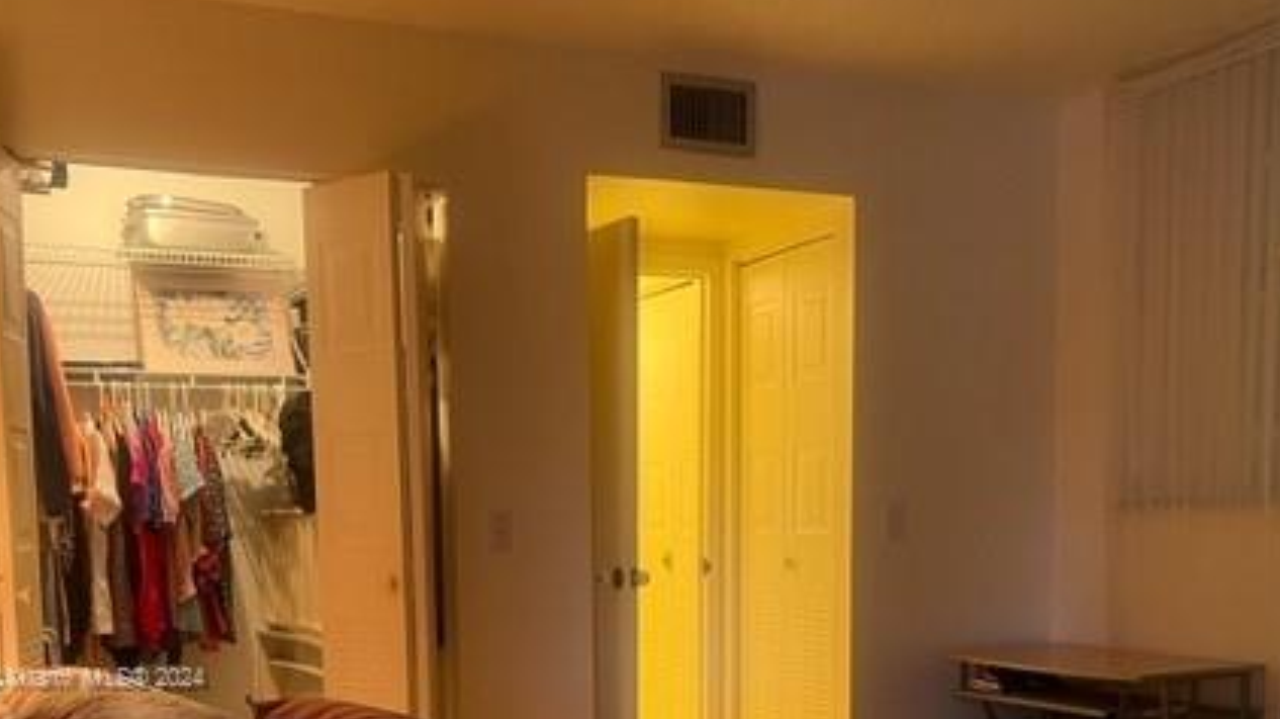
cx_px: 585
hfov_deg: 47.3
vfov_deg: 26.5
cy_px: 680
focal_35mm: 43
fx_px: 1459
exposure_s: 1/60
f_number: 1.5
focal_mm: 5.7
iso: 250
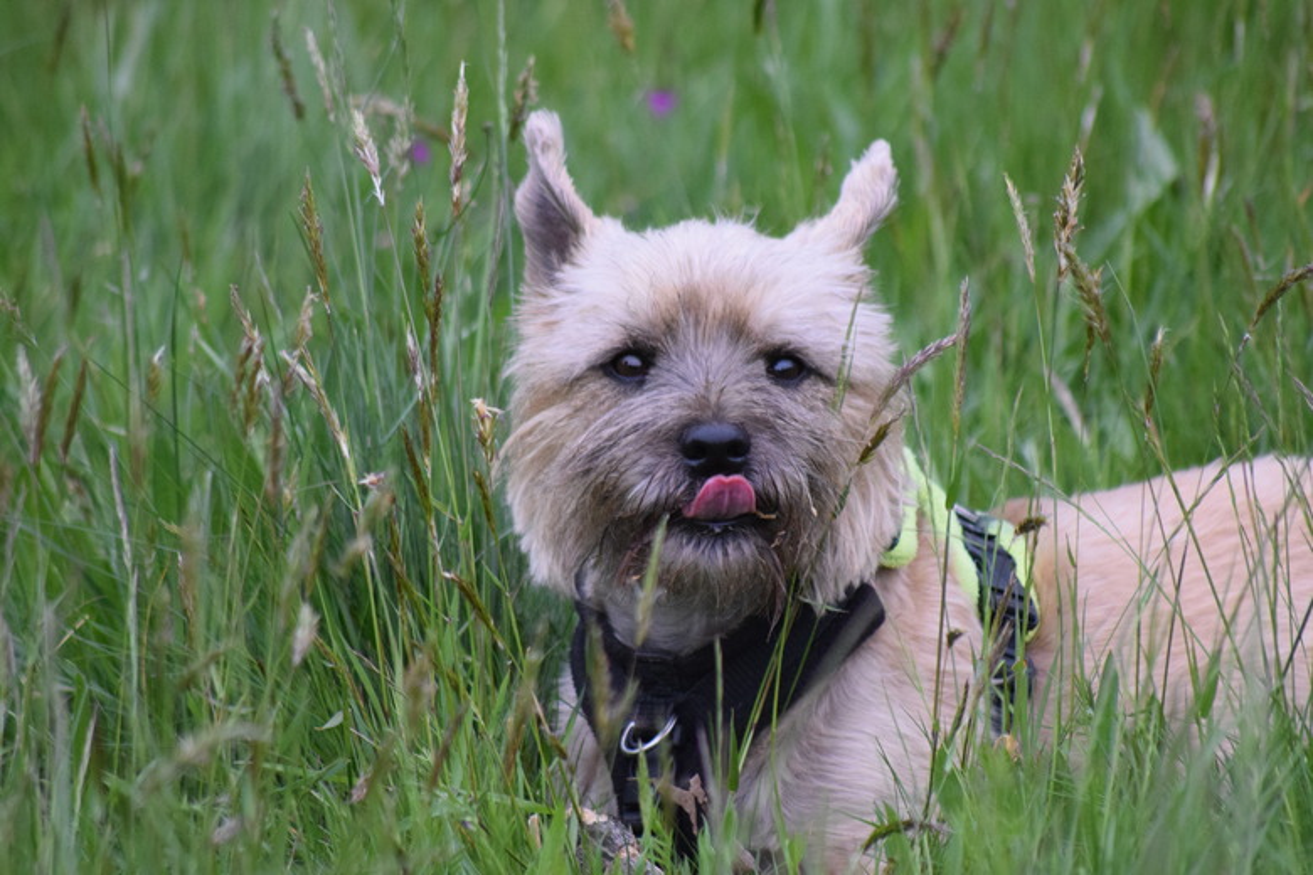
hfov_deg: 4.6
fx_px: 16411
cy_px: 438
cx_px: 656
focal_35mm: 450
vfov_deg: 3.1
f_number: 5.6
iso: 2500
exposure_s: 1/500
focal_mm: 300
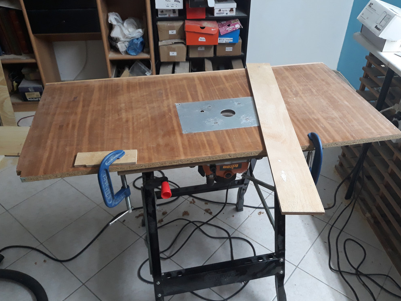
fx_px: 336
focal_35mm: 29
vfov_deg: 48.2
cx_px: 196
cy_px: 147
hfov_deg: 61.6
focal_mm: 3.71
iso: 200
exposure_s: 1/50
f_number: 1.7
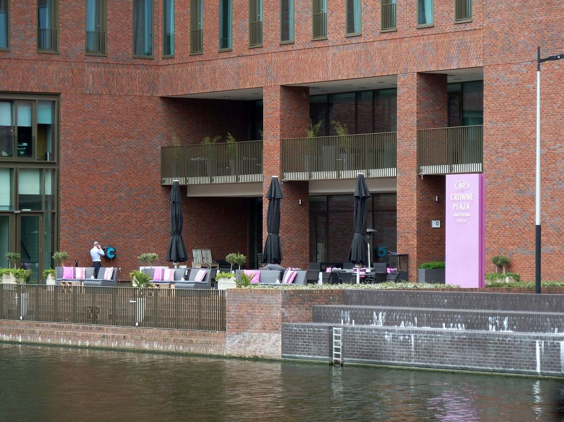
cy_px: 211
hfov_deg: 12.5
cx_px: 282
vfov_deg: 9.4
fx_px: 2573
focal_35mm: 158
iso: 80
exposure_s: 1/100
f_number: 4.5
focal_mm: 25.9
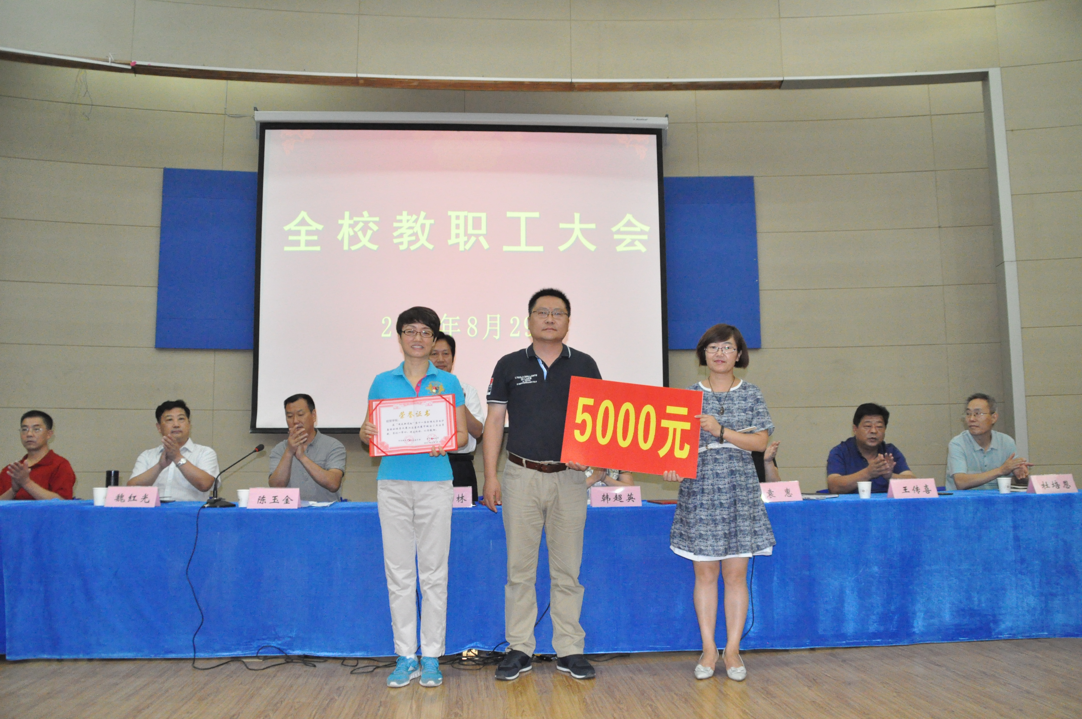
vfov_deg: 47.8
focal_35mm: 27
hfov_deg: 67.4
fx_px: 811
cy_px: 360
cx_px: 541
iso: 3200
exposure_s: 1/60
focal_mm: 18
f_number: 5
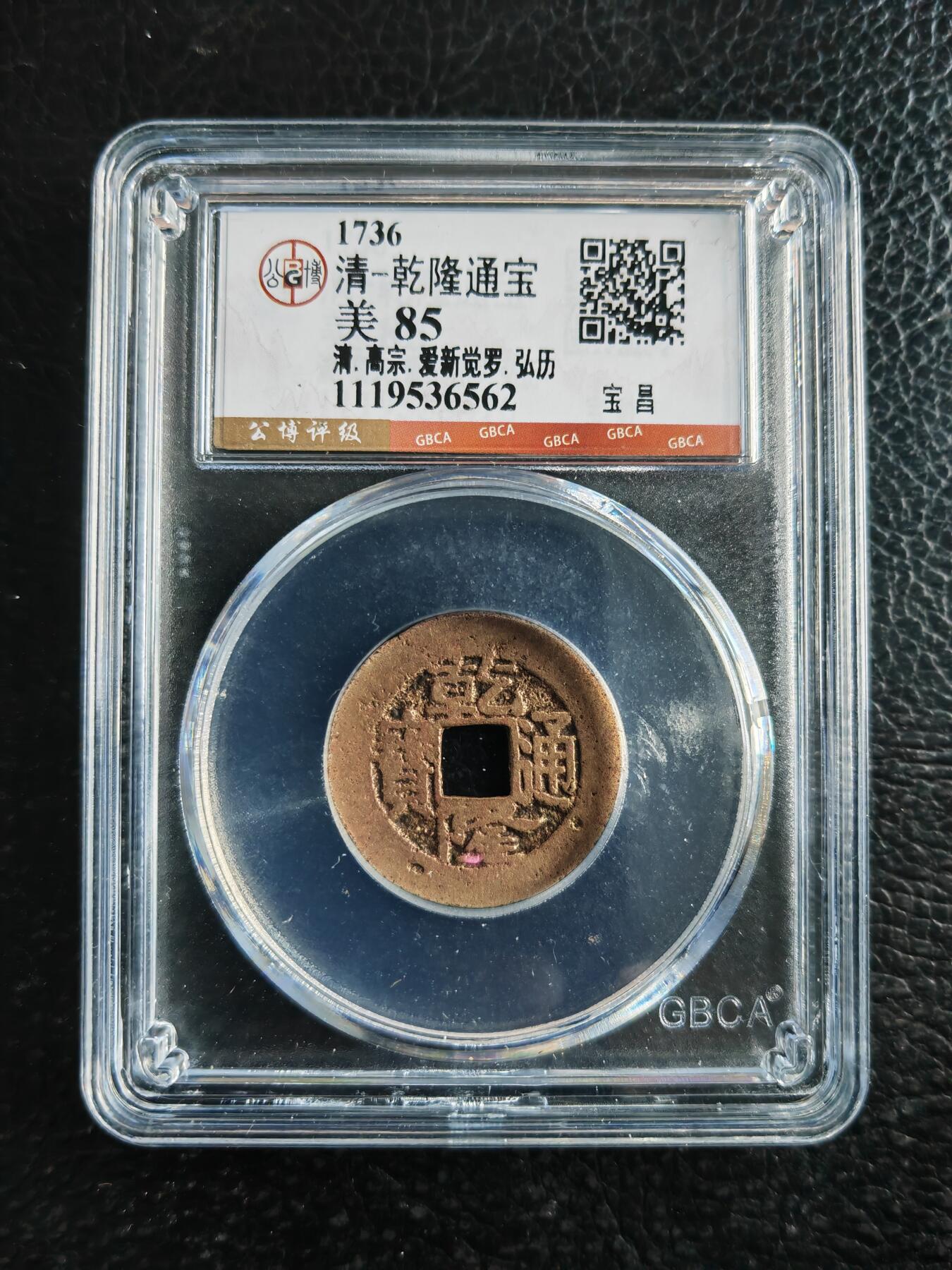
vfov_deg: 65.3
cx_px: 476
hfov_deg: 51.4
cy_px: 635
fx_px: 990
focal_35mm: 27
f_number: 1.8
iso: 320
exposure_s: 1/100
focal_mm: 5.53
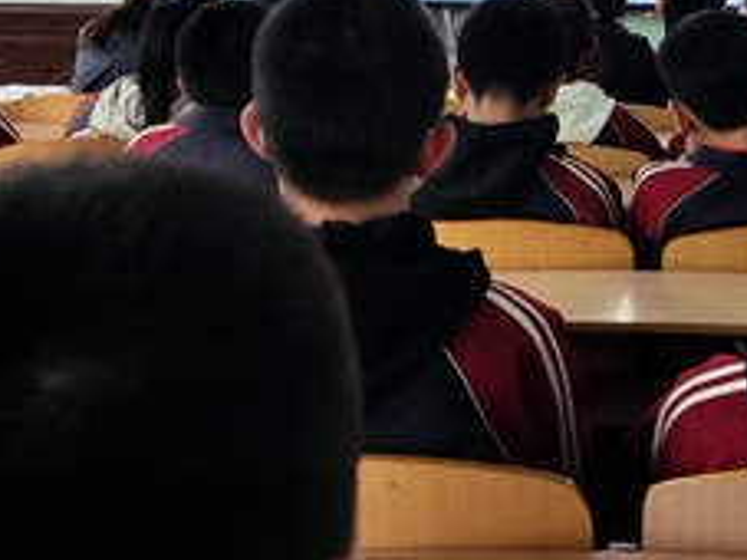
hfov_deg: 28.3
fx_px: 1424
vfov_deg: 21.5
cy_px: 13
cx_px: 668
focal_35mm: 66
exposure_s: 1/50
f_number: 1.79
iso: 54
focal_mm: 4.71
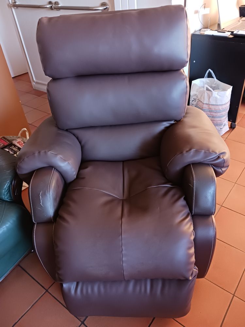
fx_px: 255
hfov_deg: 51.4
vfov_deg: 65.3
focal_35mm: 27
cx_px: 122
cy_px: 164
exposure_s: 1/20
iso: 640
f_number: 1.8
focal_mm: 4
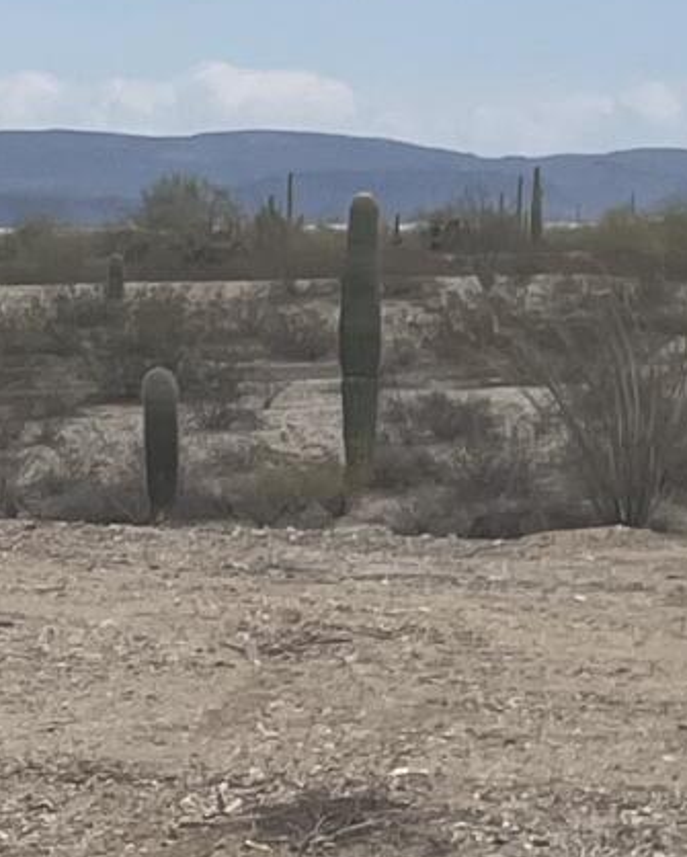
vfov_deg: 10.6
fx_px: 4621
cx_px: -1460
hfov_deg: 7.4
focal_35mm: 182
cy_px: 310
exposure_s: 1/6494
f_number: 1.6
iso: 50
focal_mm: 5.1
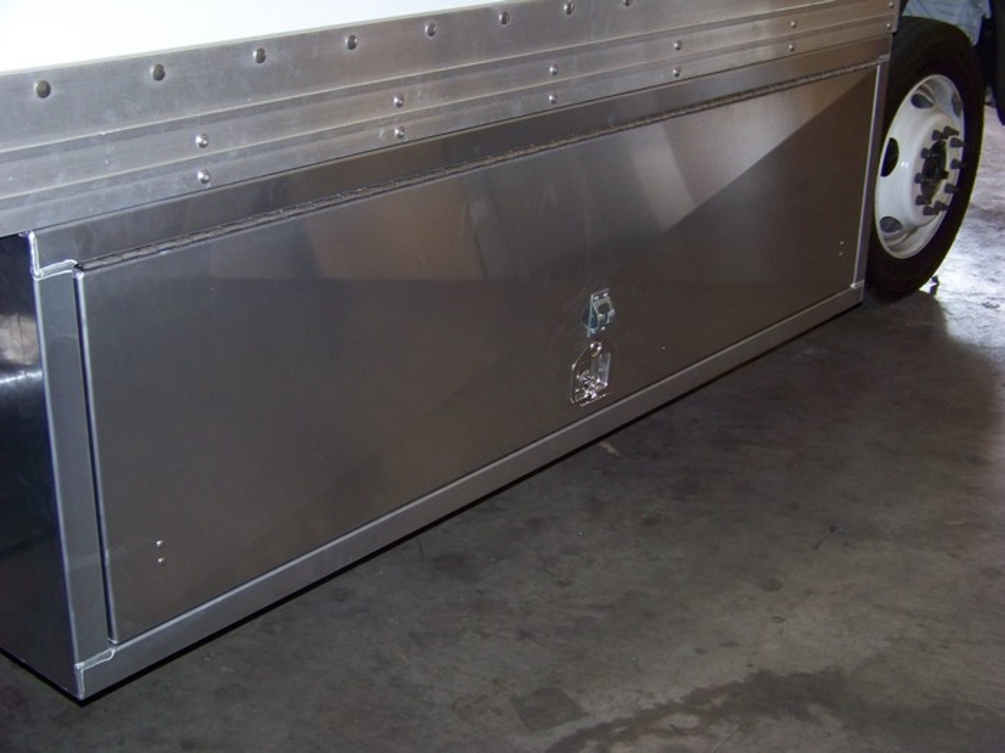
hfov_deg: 38.9
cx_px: 502
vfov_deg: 29.7
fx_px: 1423
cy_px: 376
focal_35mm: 49
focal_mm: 7.6
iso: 200
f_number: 2.8
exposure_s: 1/30
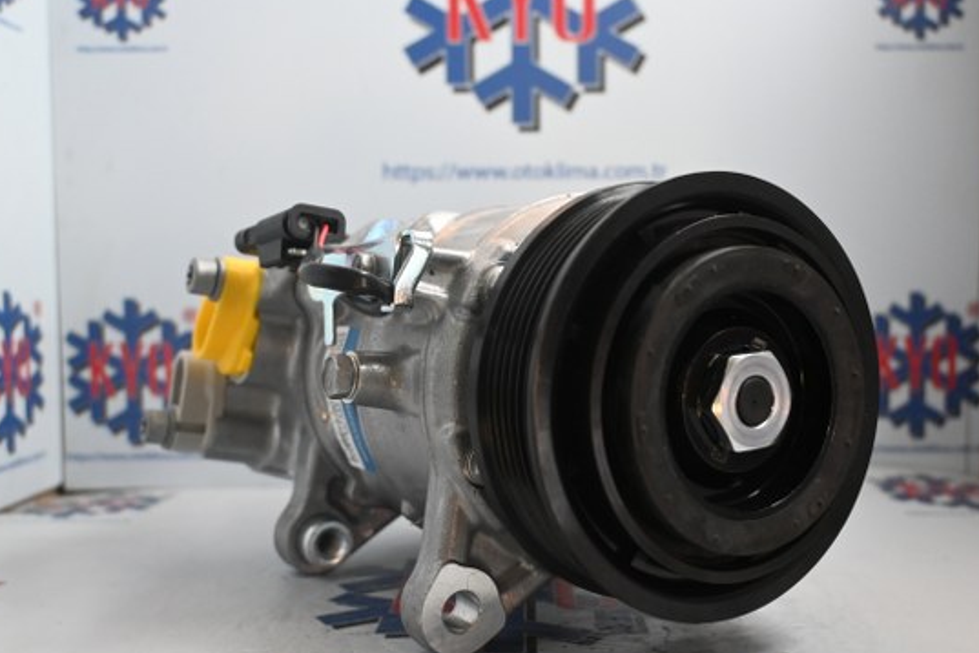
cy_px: 345
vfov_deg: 34.6
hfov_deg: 50.0
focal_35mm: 39
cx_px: 521
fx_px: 1049
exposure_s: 1/125
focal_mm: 23
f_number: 4.2
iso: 1800
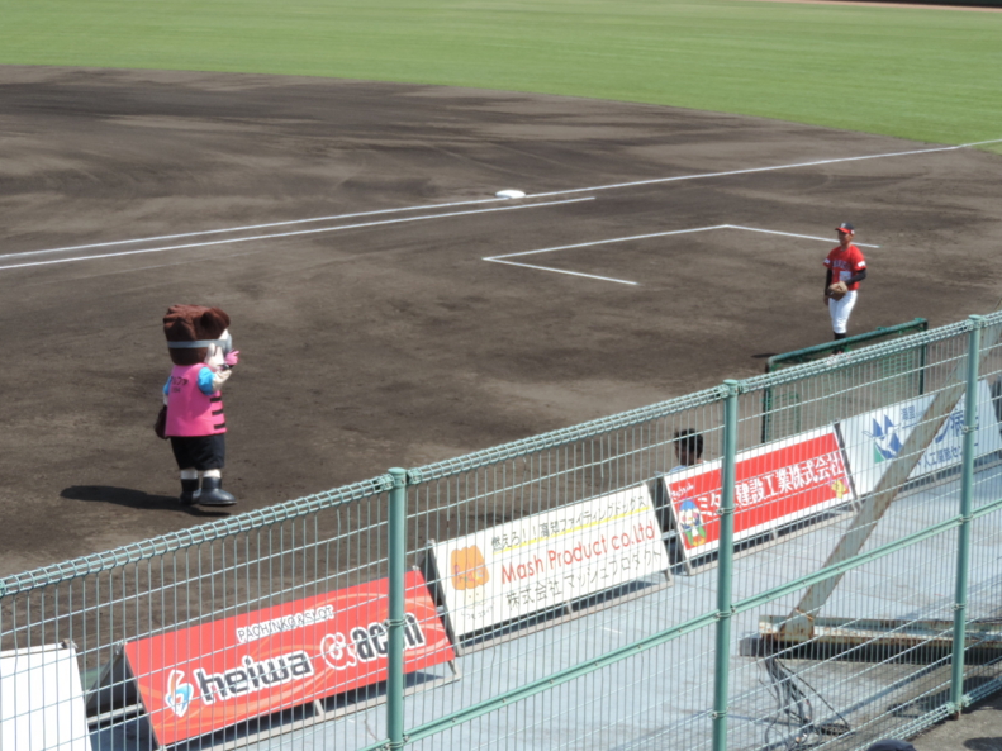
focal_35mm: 91
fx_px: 2634
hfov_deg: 21.5
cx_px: 500
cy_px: 376
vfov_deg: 16.2
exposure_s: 1/500
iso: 80
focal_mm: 16
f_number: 4.1
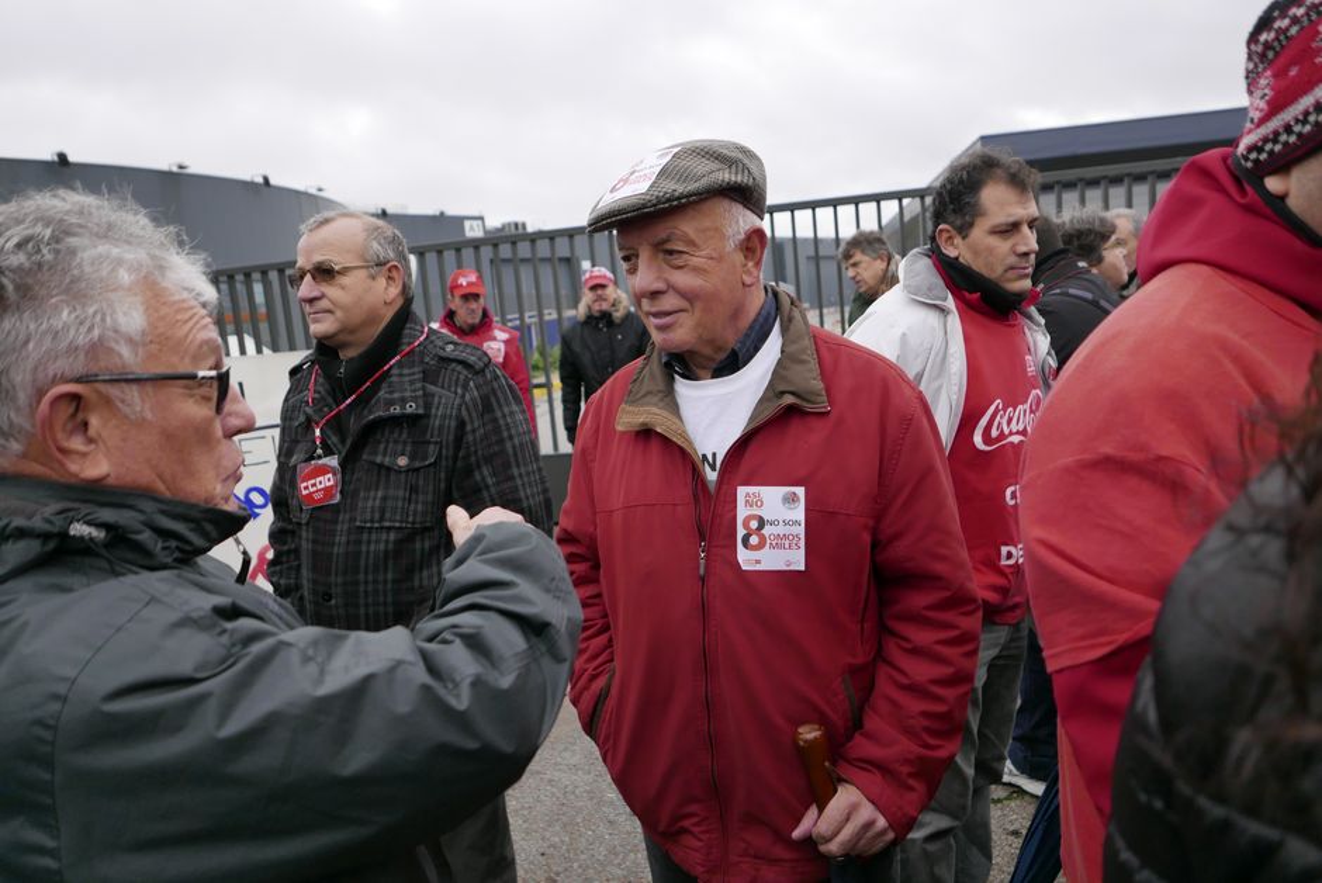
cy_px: 442
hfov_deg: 73.7
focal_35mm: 24
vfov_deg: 53.2
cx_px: 661
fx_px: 882
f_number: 1.7
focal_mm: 10.9
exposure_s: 1/1000
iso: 200
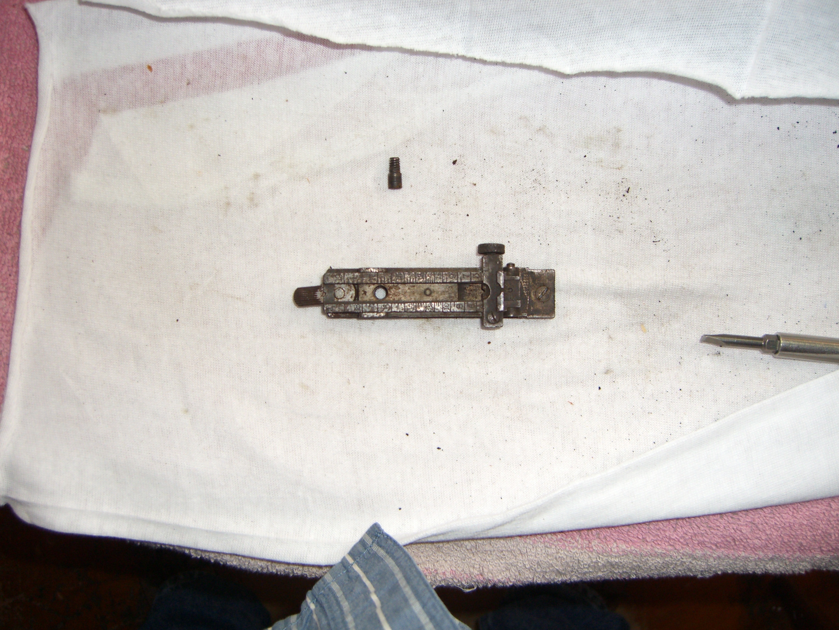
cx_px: 420
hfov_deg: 49.0
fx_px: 921
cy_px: 315
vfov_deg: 37.7
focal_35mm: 38
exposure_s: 1/60
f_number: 2.8
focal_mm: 7.9
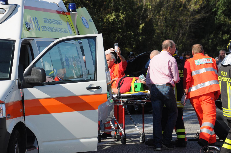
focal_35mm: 180
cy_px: 76
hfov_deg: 11.4
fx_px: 1153
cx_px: 116
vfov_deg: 7.6
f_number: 8
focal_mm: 120
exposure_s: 1/1000
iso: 400
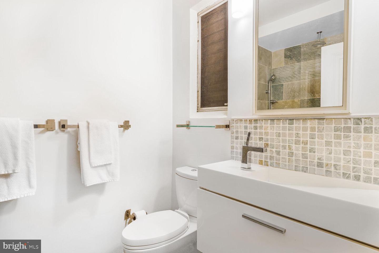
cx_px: 190
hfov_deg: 85.4
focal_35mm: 20
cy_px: 126
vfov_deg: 63.2
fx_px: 205
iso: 200
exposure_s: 1/1.25
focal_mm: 19.5
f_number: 8
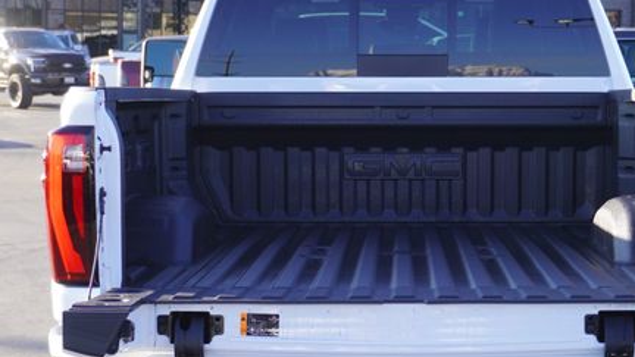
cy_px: 232
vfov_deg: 13.3
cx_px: 412
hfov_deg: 23.4
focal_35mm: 91
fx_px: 1528
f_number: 5.6
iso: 100
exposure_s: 1/100
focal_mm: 39
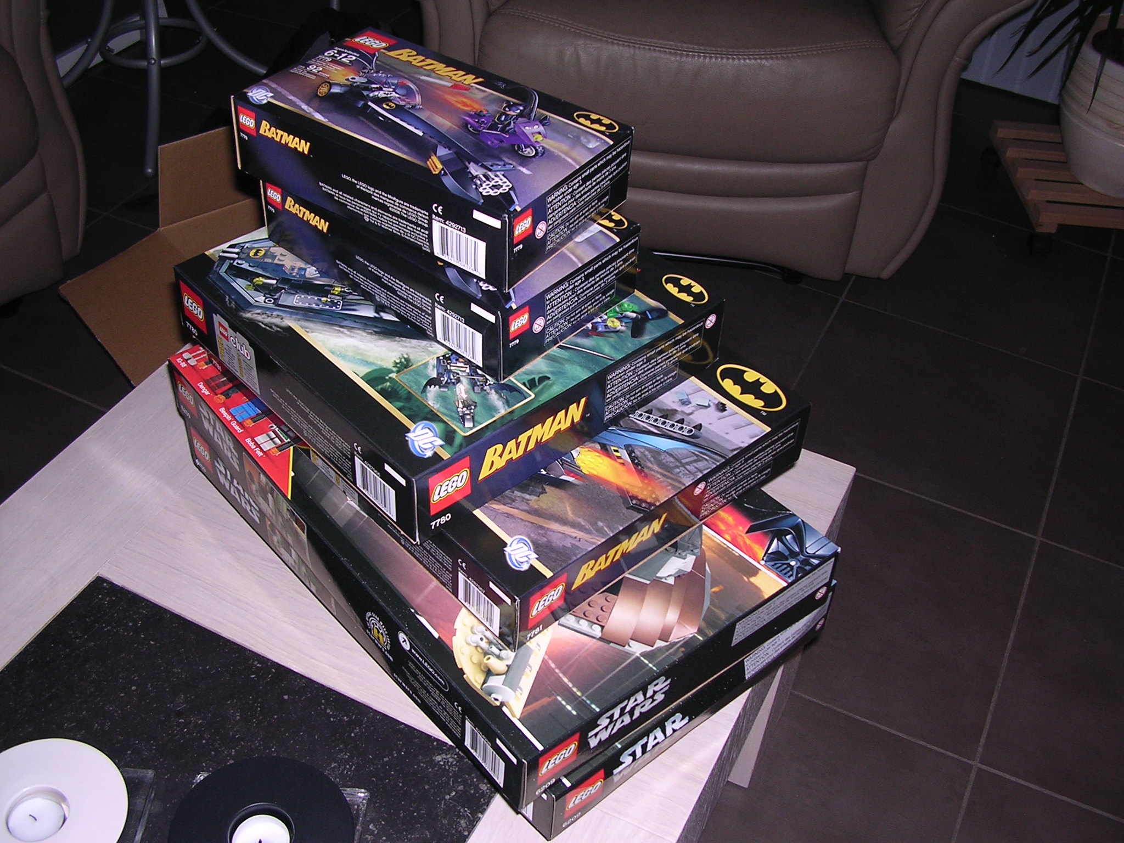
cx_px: 562
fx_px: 1234
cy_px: 422
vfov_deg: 37.7
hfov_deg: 49.0
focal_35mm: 38
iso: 100
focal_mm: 5.8
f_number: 2.8
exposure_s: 1/60.1
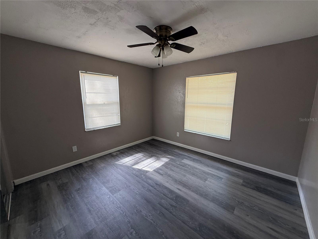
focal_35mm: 14
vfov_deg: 85.7
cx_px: 159
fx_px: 129
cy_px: 120
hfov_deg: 102.1
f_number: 2.2
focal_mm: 2.22
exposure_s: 1/99
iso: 125
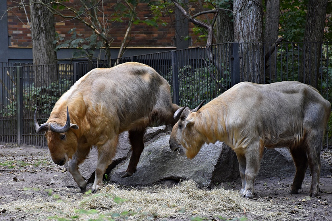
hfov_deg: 11.8
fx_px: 1610
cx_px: 164
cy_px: 135
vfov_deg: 7.9
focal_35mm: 175
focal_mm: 95
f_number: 5.3
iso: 800
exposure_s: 1/200
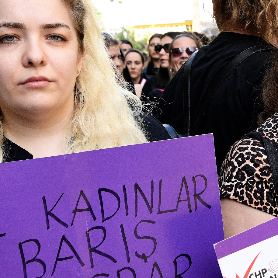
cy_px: 165
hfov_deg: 19.9
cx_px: 236
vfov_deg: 20.2
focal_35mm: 86
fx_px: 781
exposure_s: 1/400
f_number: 10
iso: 800
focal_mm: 28
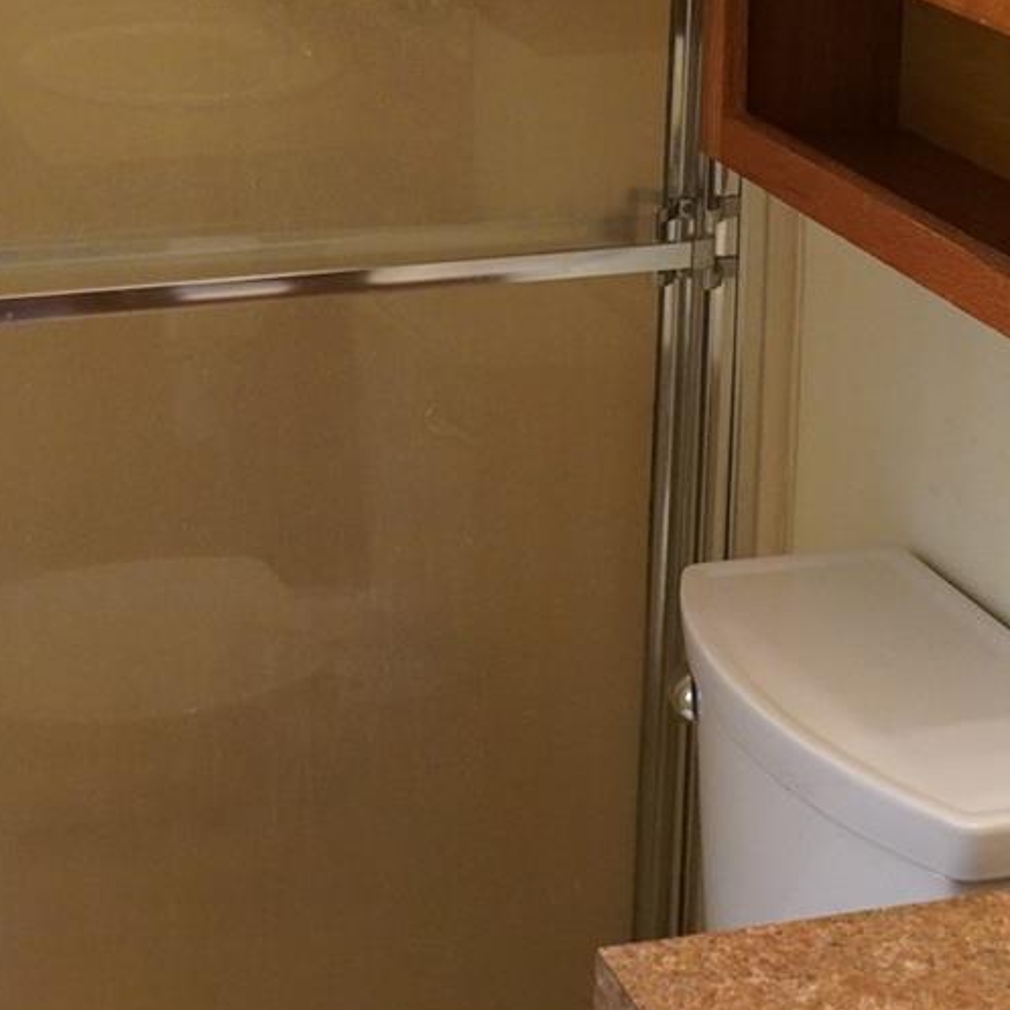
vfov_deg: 20.3
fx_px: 2773
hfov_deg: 20.6
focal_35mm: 84
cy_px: 113
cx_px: 343
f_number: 2.8
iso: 1600
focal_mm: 16
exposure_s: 1/160
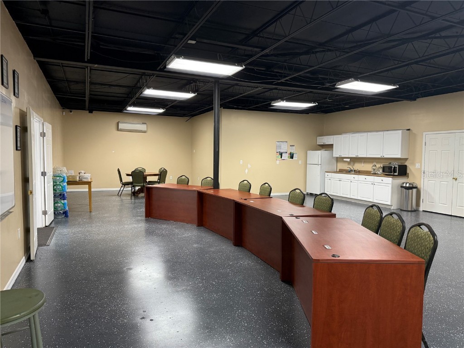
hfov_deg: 71.6
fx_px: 322
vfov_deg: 56.8
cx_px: 232
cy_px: 174
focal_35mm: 24
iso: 200
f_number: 1.78
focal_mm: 6.76
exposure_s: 1/60
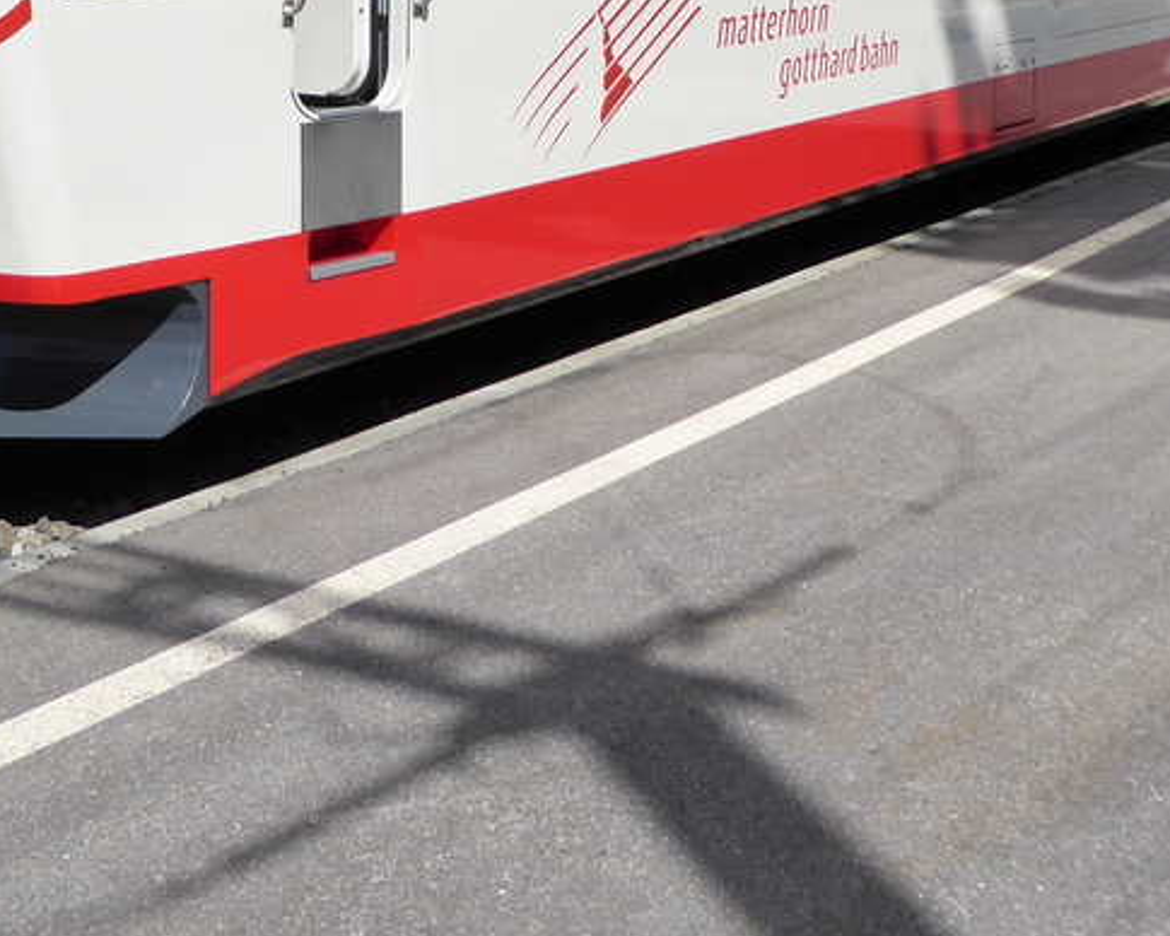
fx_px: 2424
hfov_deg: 26.8
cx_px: 302
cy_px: -121
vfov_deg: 20.7
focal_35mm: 70
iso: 125
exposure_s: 1/1300
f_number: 3.5
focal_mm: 5
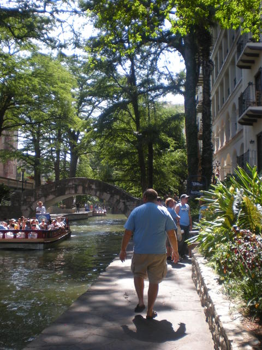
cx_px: 131
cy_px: 175
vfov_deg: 49.0
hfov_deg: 37.7
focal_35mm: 38
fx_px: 383
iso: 64
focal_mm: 6.3
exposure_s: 1/190
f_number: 3.1
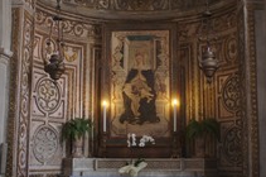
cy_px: 62
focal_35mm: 59
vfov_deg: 22.8
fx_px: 435
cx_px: 134
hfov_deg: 34.0
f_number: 3.5
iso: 1000
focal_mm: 18
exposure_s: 1/30
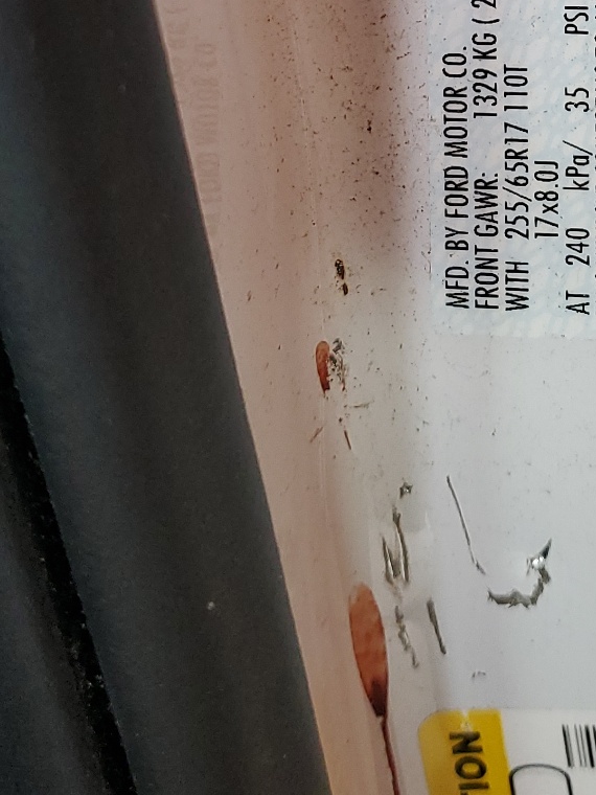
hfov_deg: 19.4
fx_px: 1676
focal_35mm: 73
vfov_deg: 24.4
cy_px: -131
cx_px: 636
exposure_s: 1/120
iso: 91
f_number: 1.5
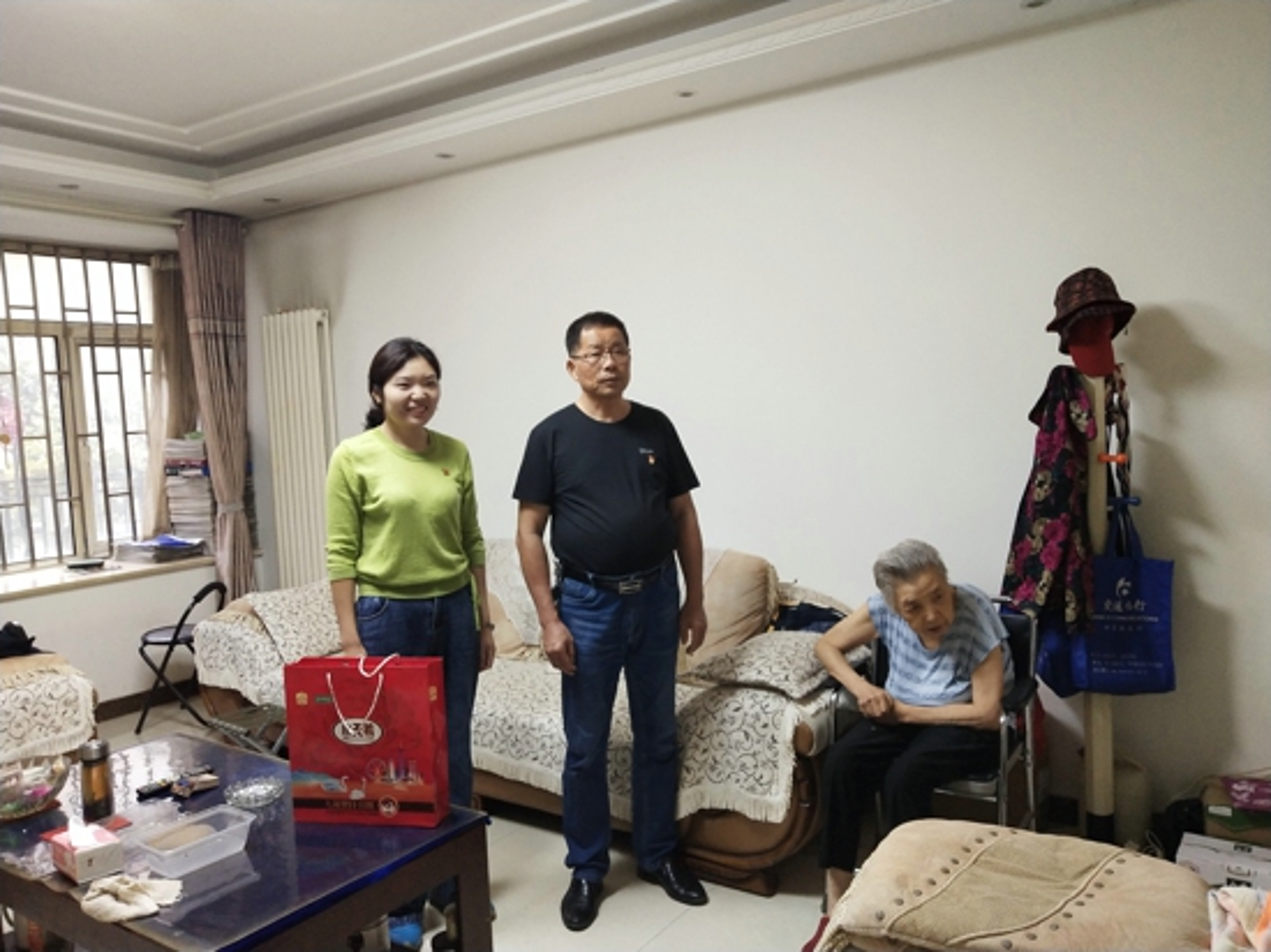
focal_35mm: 30
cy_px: 476
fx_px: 1101
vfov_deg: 46.8
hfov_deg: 60.0
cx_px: 636
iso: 488
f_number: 1.8
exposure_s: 1/33.3
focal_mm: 3.95
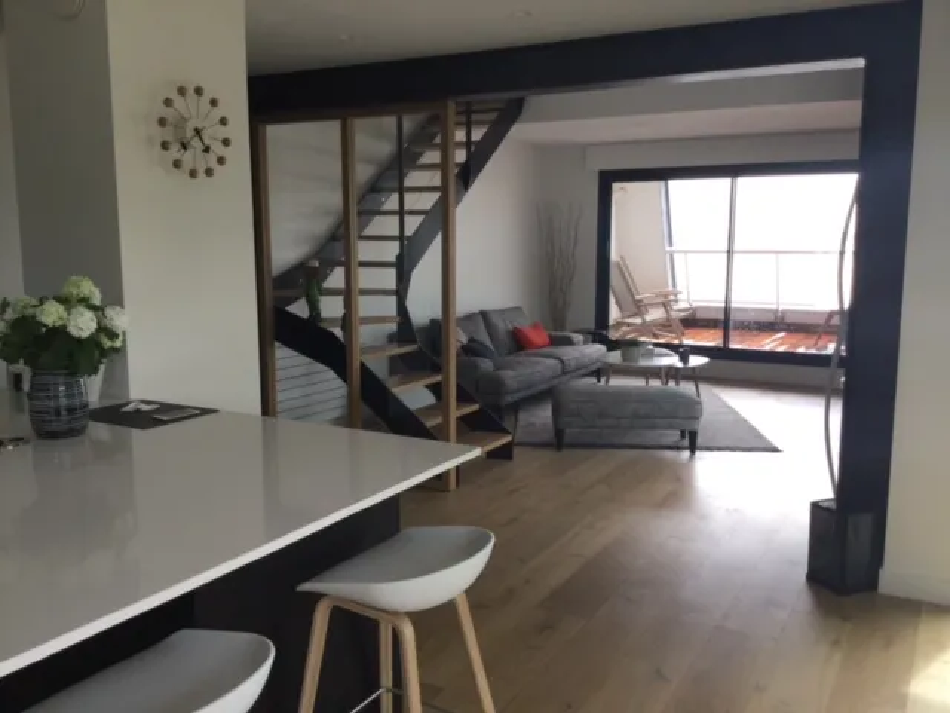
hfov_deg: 58.4
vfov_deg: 45.4
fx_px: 851
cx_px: 475
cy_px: 356
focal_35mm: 31
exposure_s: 1/100
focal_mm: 3.3
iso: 32
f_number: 2.4
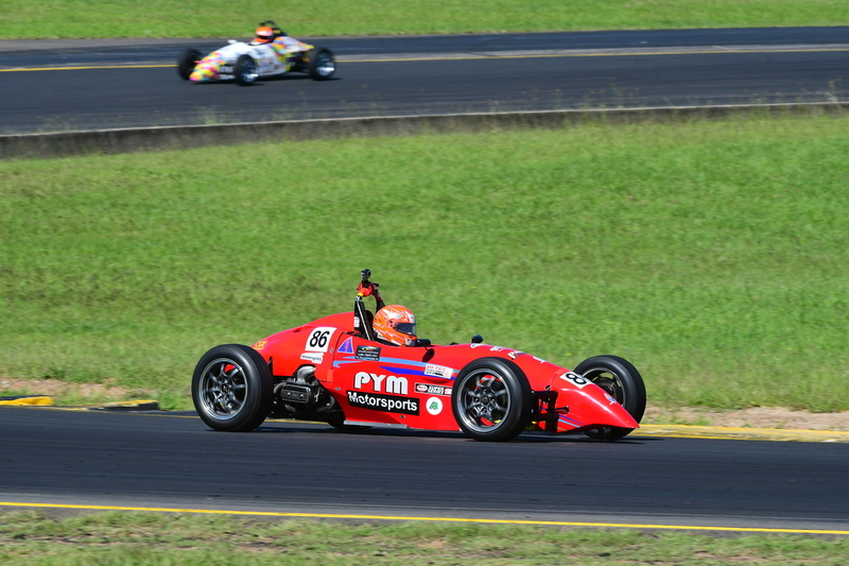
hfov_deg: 6.9
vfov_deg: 4.6
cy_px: 283
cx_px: 424
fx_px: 7073
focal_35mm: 300
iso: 400
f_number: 11
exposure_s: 1/640
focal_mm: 200
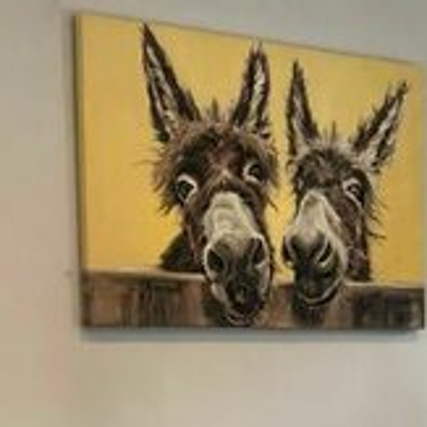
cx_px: 529
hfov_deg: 15.7
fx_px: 1479
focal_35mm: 106
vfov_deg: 15.9
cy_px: 494
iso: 40
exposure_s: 1/25
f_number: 1.8
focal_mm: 3.99
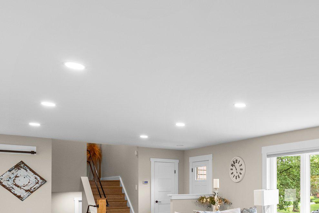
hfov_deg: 52.4
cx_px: 268
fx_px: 293
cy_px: 181
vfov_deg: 38.0
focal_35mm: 33
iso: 250
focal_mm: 16
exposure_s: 1/10
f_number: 8
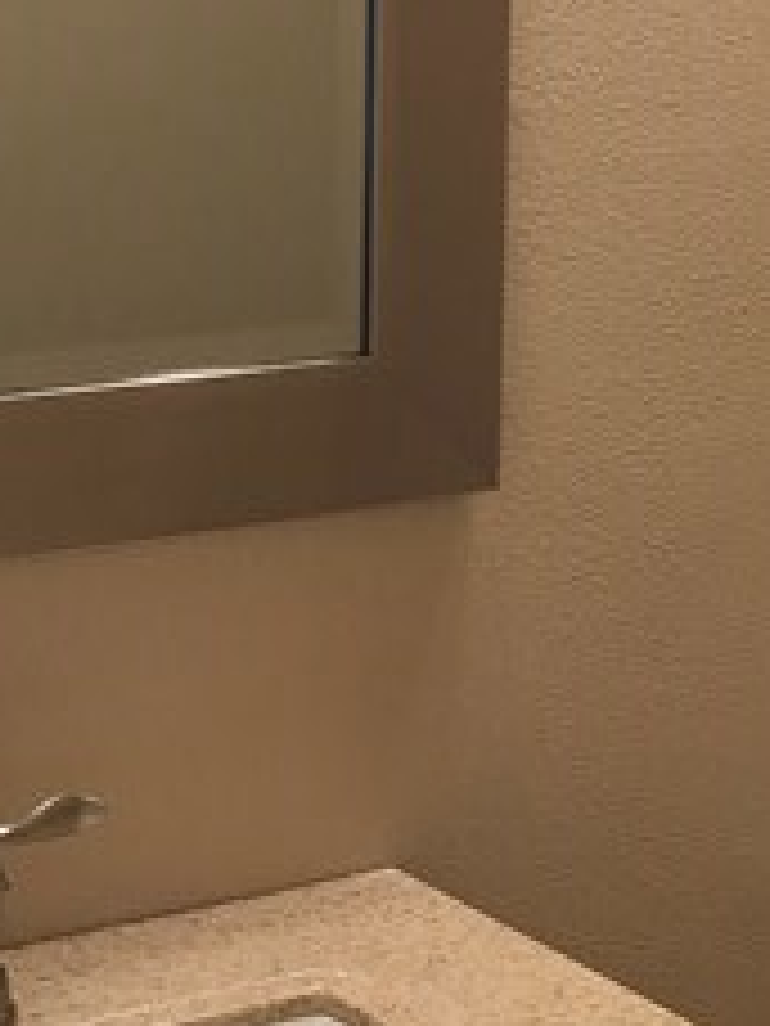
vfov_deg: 15.6
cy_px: 315
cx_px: 932
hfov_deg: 11.5
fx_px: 3737
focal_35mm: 126
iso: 25
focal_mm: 3.99
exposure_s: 1/40
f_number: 1.8
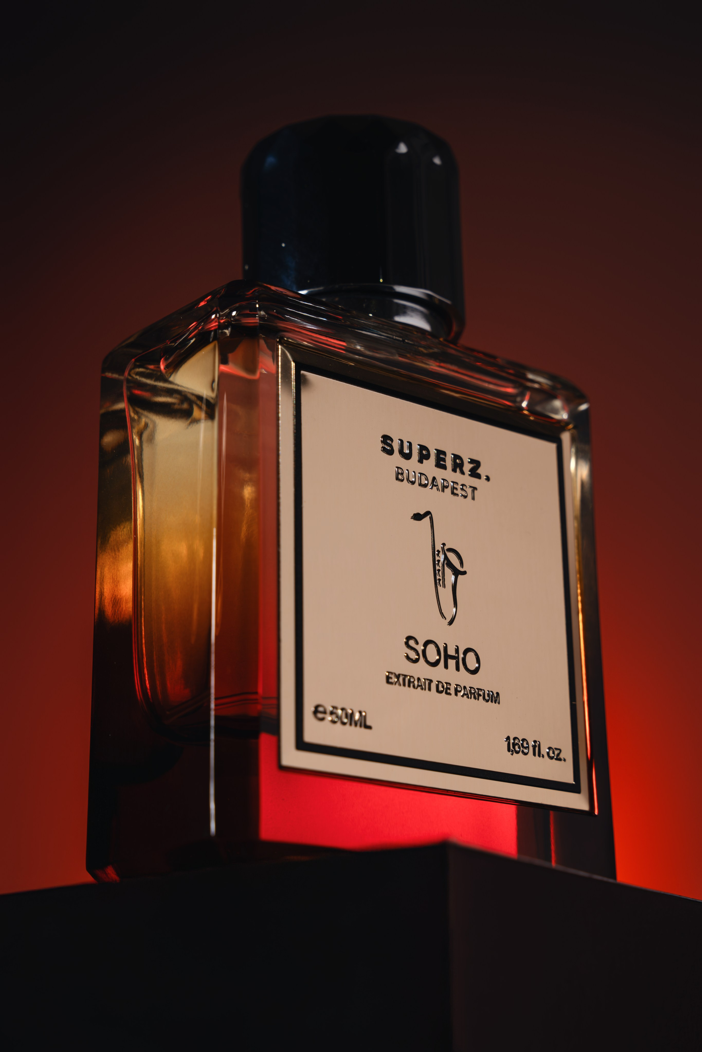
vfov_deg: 28.8
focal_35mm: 70
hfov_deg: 19.5
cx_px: 351
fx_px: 2047
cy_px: 526
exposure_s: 1/160
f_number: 11
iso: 100
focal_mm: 70
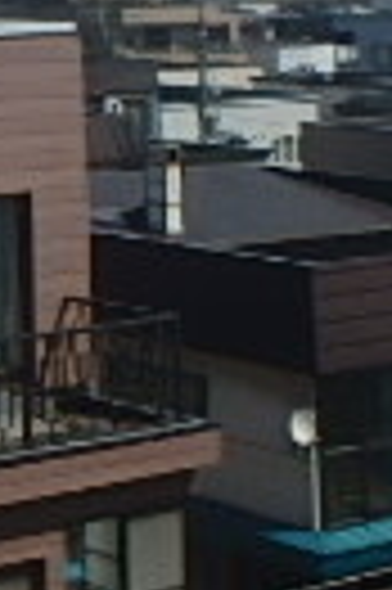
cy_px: -90
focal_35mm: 107
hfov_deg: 9.6
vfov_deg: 18.3
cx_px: -825
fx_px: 1752
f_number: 6
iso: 125
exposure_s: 1/640
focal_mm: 3.7
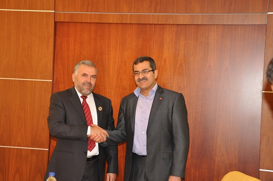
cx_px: 136
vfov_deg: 21.5
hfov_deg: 31.9
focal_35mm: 63
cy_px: 90
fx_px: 477
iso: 800
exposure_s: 1/60
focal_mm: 42
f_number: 4.8
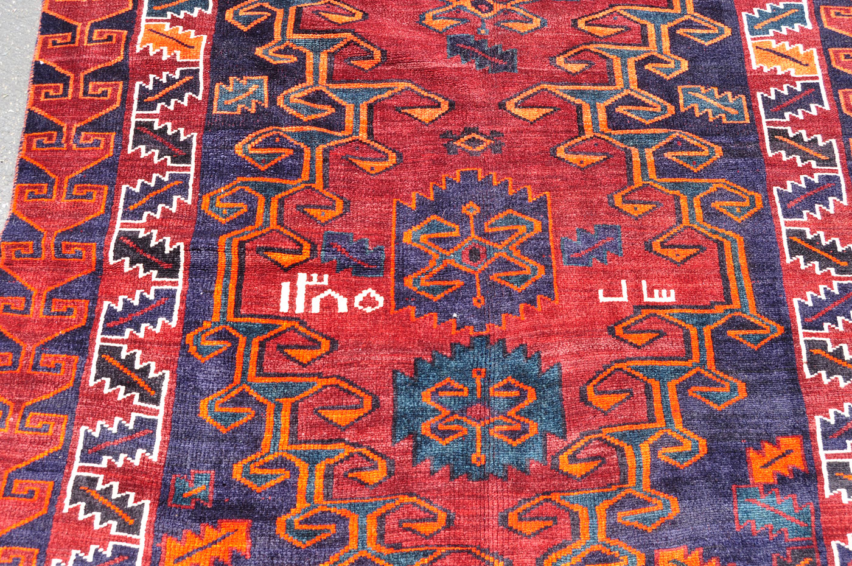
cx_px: 426
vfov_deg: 43.5
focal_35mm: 30
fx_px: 709
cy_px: 283
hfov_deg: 62.0
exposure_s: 1/200
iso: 200
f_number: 8
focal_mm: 20
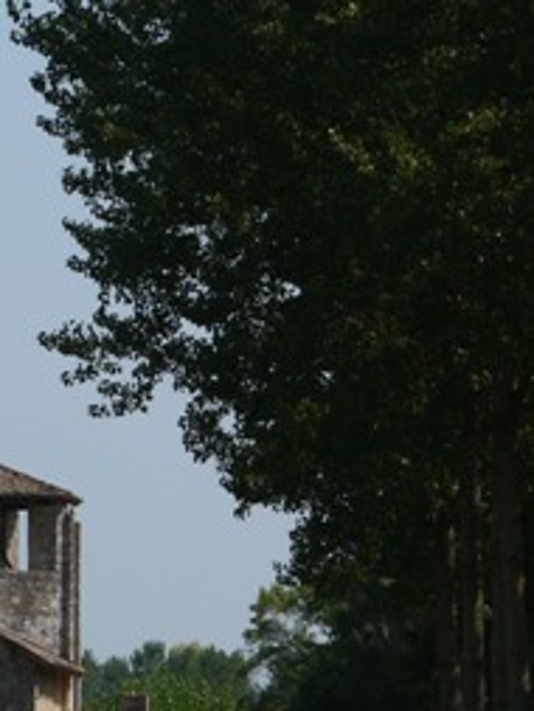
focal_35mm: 316
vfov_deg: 6.3
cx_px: -250
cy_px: 672
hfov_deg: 4.7
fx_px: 6494
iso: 100
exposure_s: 1/320
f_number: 9
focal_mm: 39
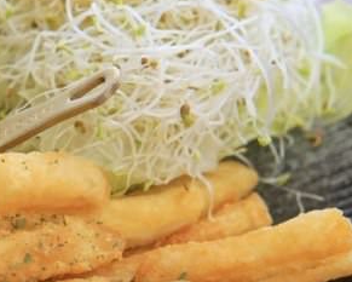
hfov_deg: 12.9
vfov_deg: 10.6
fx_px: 1511
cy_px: 260
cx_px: -86
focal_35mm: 145
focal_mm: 30
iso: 800
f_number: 4
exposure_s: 1/60
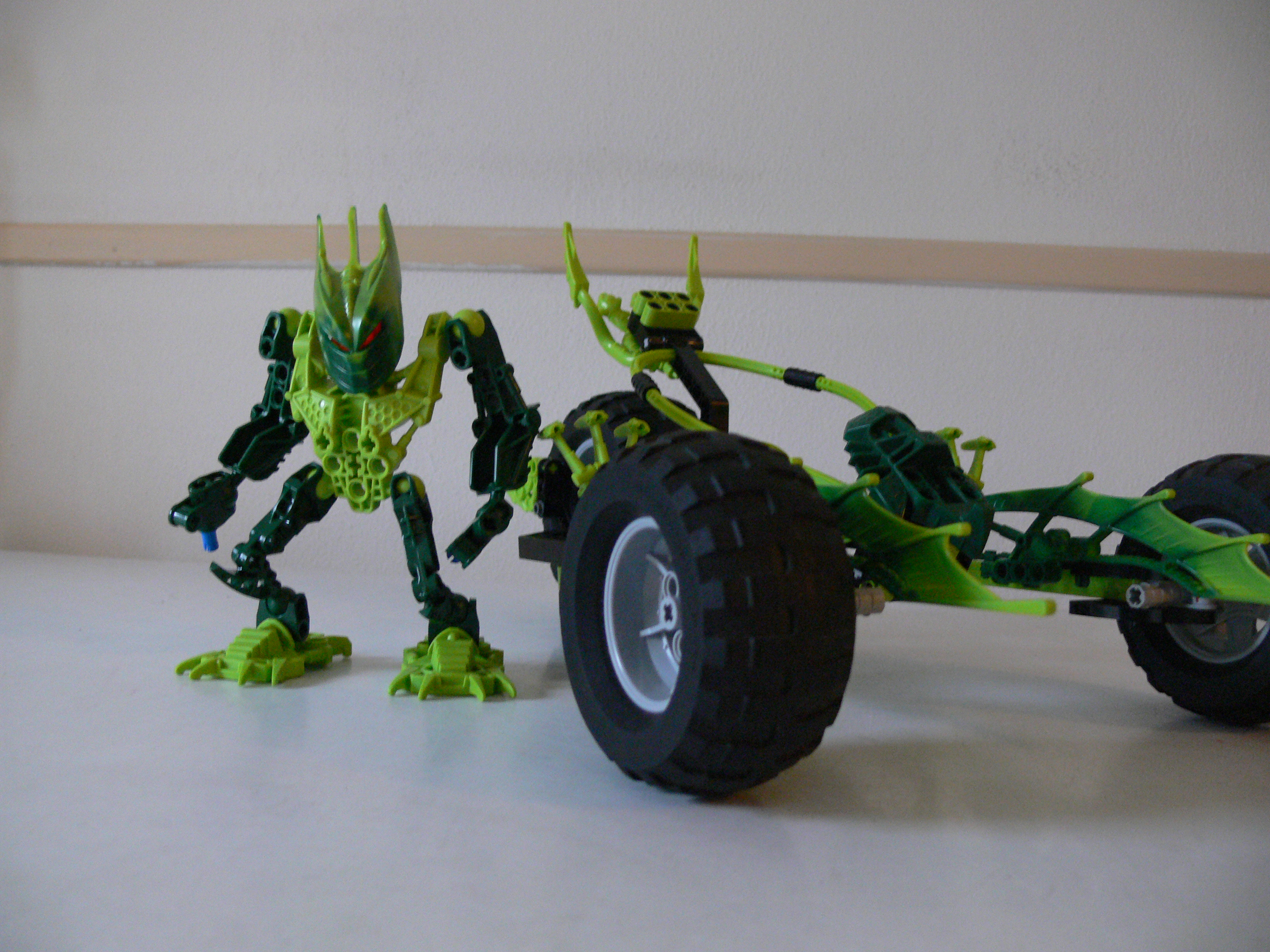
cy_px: 476
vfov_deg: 40.7
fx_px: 1284
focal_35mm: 35
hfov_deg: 52.6
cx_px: 635
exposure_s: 1/8
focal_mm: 7.4
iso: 200
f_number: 2.8
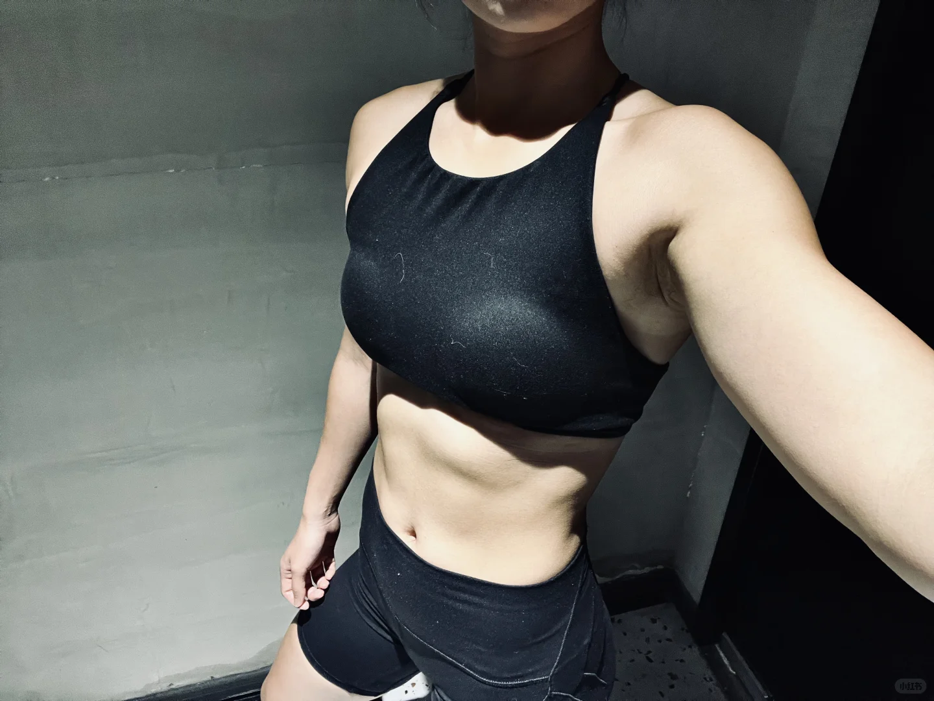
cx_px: 467
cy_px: 350
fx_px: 621
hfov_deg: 73.9
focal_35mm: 23
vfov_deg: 58.9
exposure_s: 1/25
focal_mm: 2.71
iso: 400
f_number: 2.2
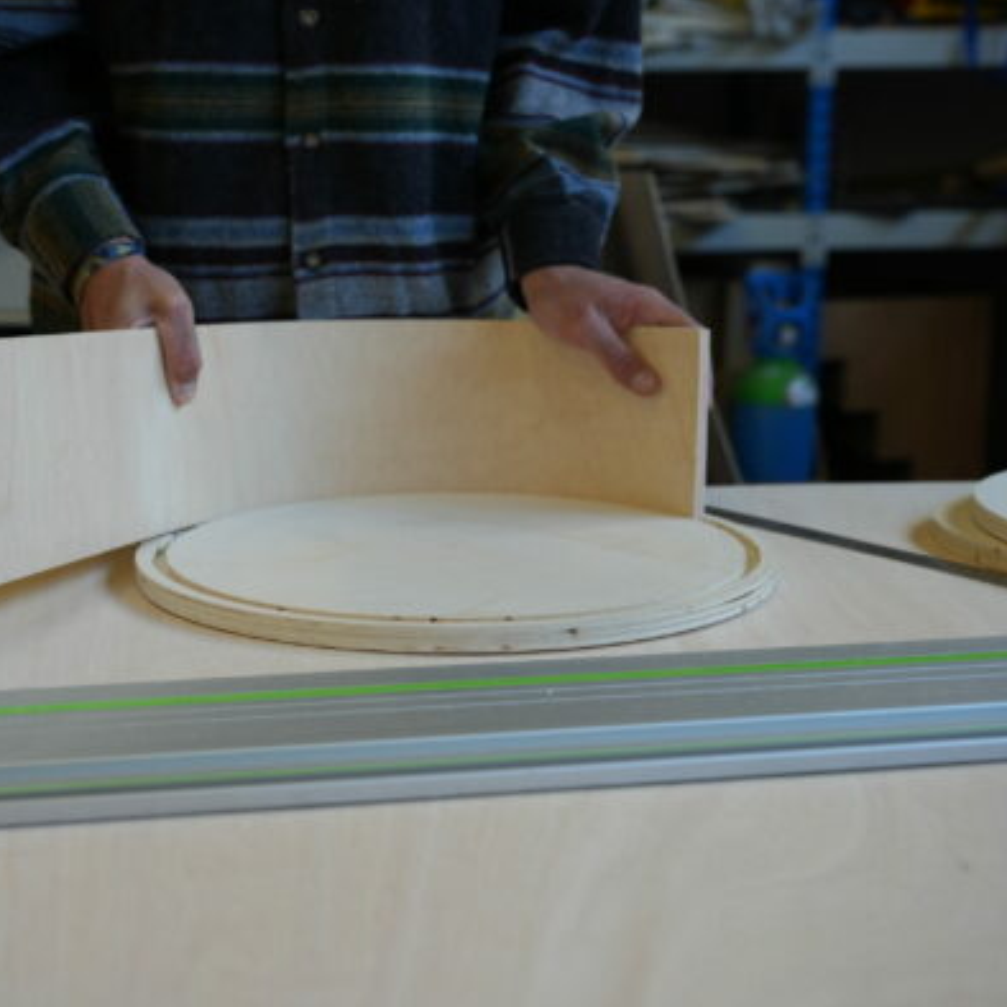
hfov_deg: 31.5
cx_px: 386
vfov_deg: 31.6
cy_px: 501
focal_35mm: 54
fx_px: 1778
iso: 800
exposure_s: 1/160
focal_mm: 41.8
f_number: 4
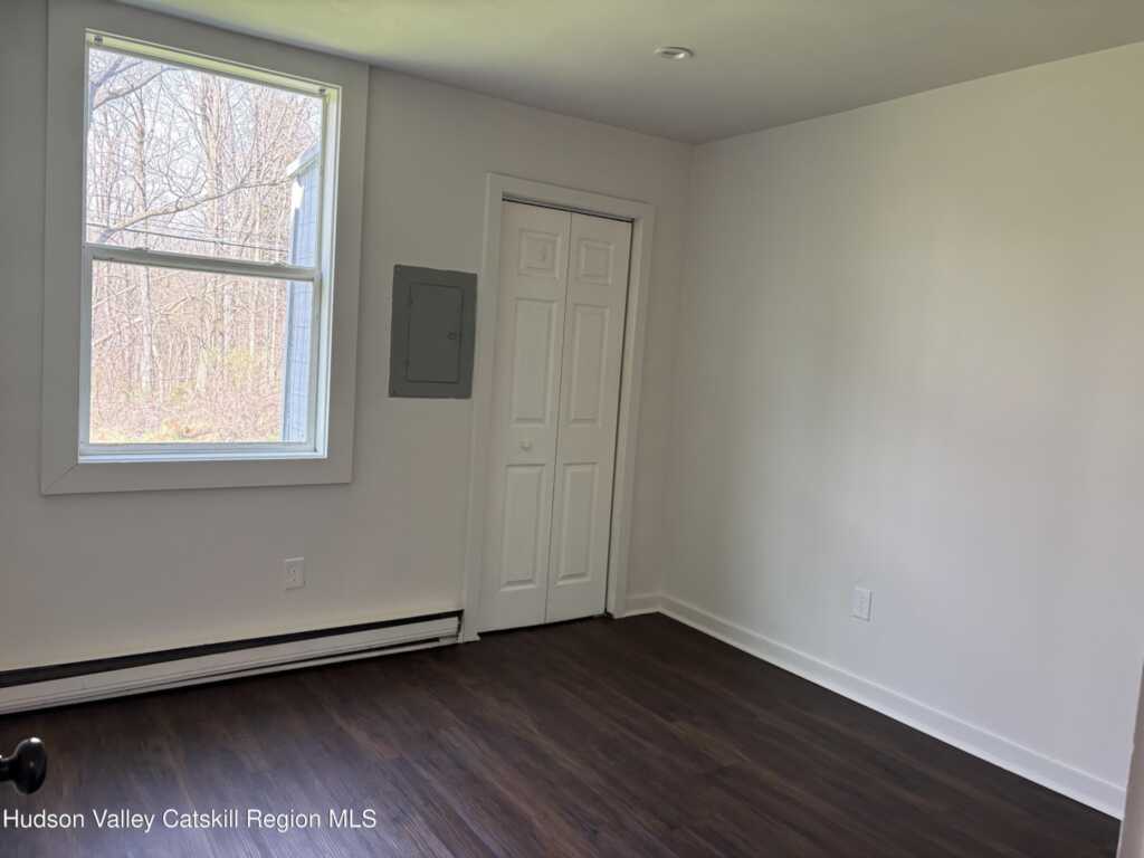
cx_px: 572
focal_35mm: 26
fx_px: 859
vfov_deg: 53.1
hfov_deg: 67.3
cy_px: 429
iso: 160
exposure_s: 1/120
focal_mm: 5.96
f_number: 1.6
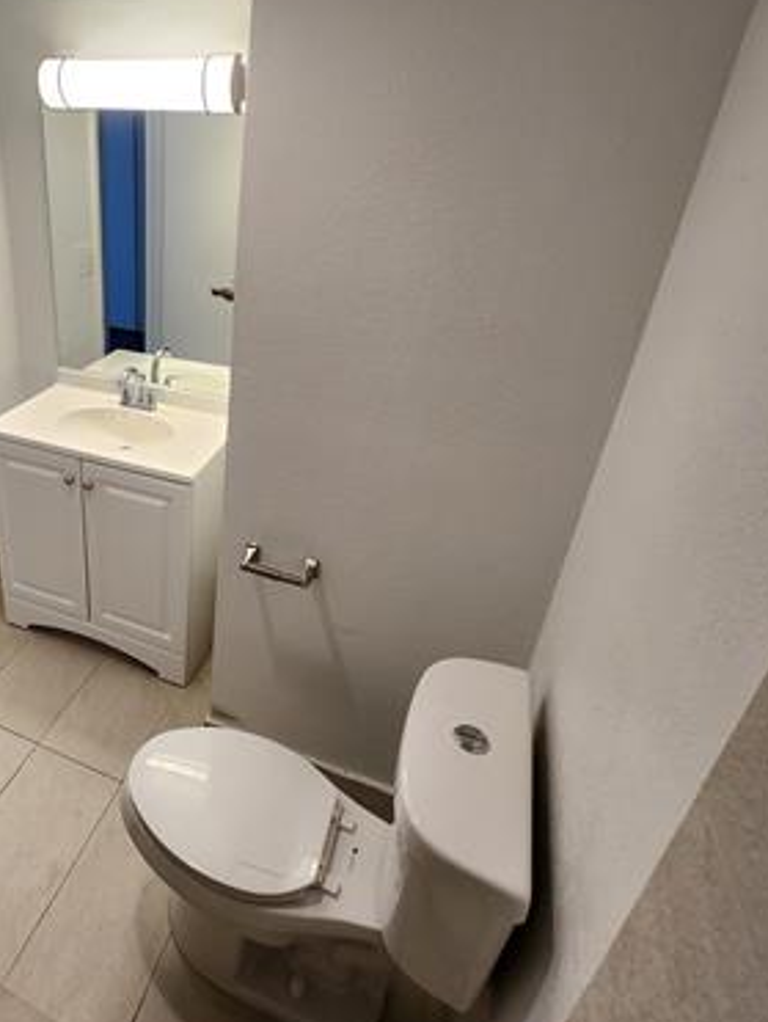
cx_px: 171
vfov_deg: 78.4
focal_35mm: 21
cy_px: 435
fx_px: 620
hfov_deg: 59.3
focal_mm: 1.74
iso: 50
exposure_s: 1/60
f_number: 2.2
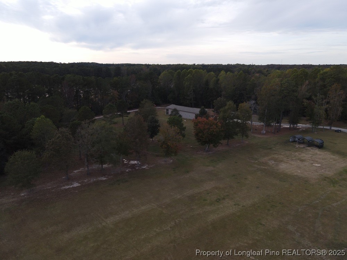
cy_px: 130
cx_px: 174
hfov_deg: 71.6
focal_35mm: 24
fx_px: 241
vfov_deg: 56.8
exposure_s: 1/180
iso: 100
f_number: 2.8
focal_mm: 4.5
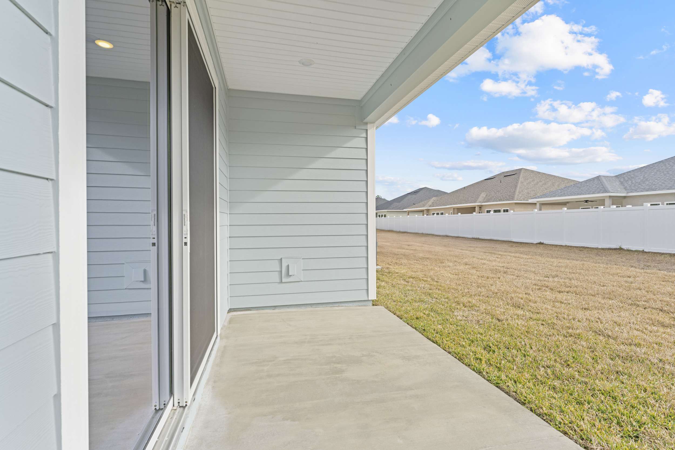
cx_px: 338
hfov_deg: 92.6
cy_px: 225
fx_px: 322
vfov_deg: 69.8
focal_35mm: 17
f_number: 9
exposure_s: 1/160
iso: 320
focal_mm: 17.2
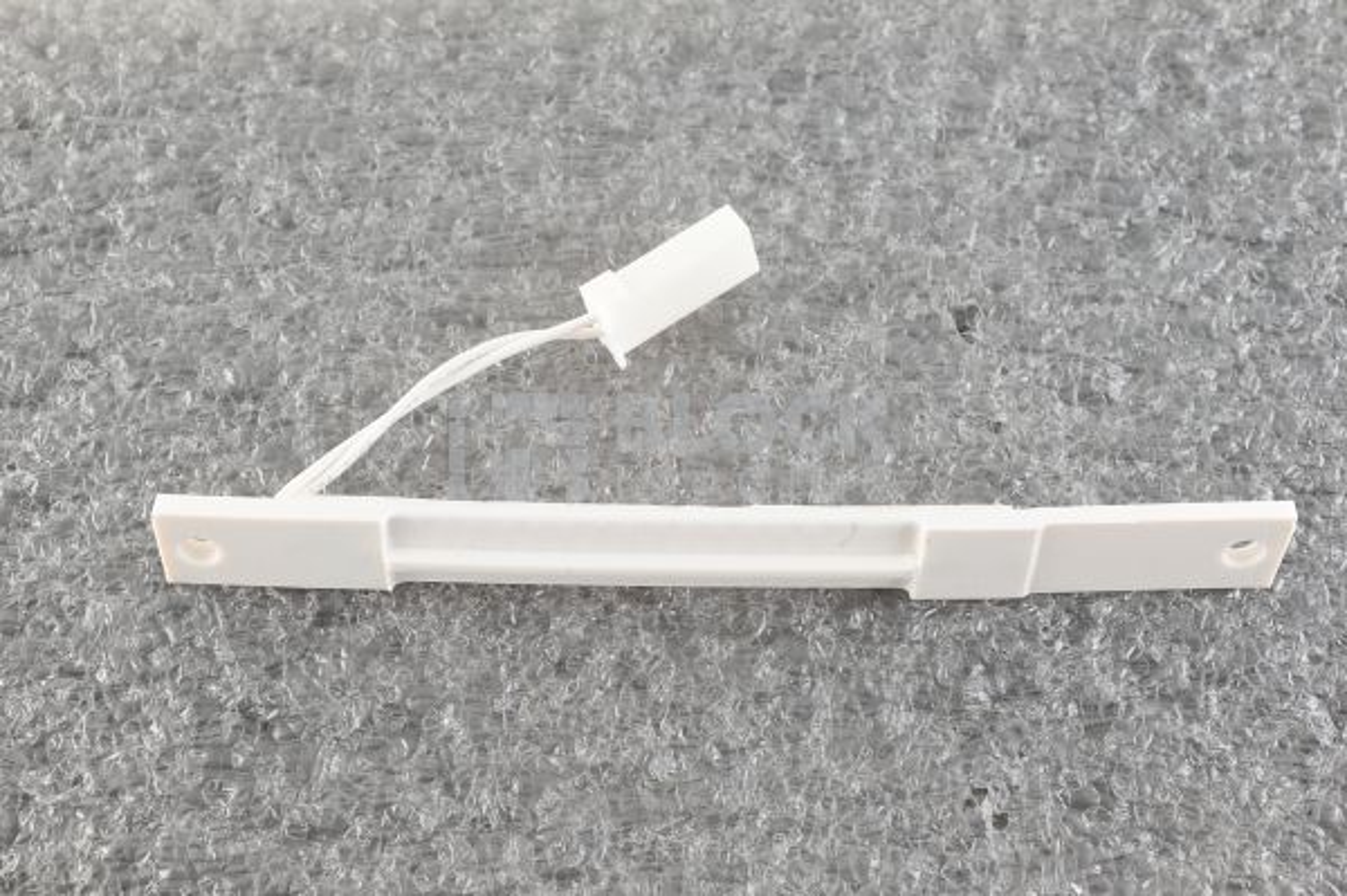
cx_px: 674
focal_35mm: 50
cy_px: 448
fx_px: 1869
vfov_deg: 26.9
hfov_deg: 39.6
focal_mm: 50
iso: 1600
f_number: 13
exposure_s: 1/125
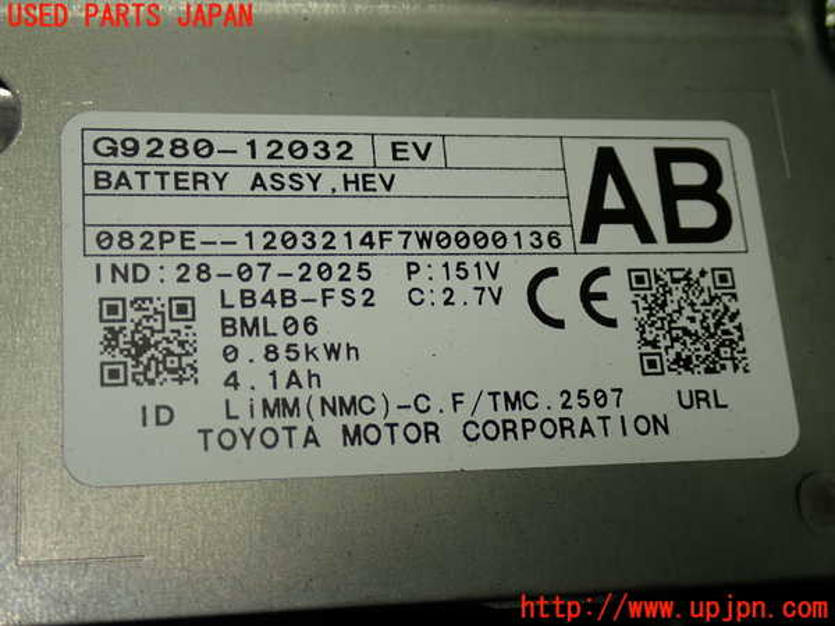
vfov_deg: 27.0
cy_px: 313
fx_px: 1303
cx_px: 418
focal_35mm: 54
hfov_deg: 35.5
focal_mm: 9.65
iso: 125
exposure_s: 1/100
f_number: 3.3
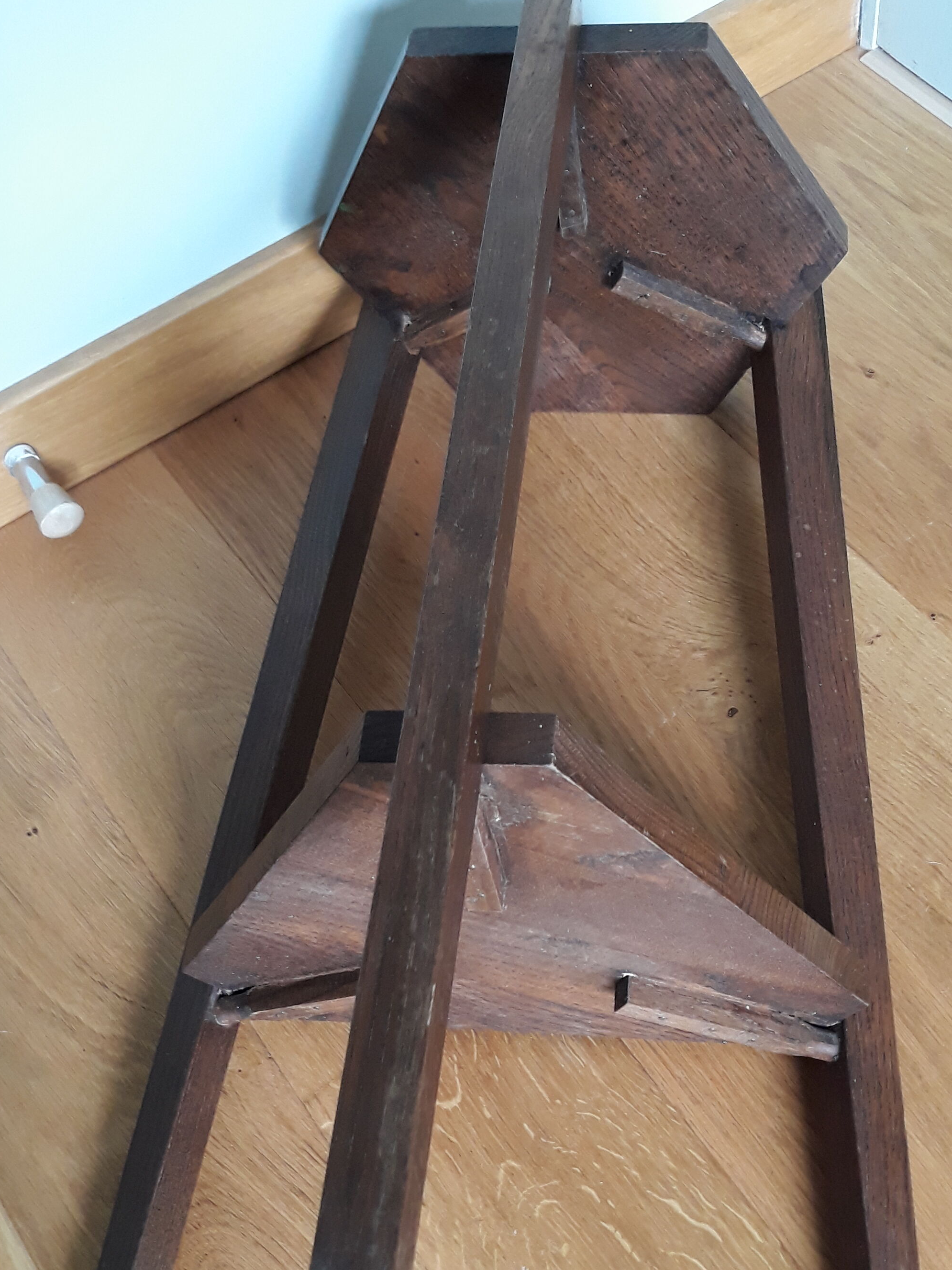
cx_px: 544
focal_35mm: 42
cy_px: 731
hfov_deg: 34.3
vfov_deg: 44.7
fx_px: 1540
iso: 200
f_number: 1.7
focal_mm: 3.71
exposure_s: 1/25
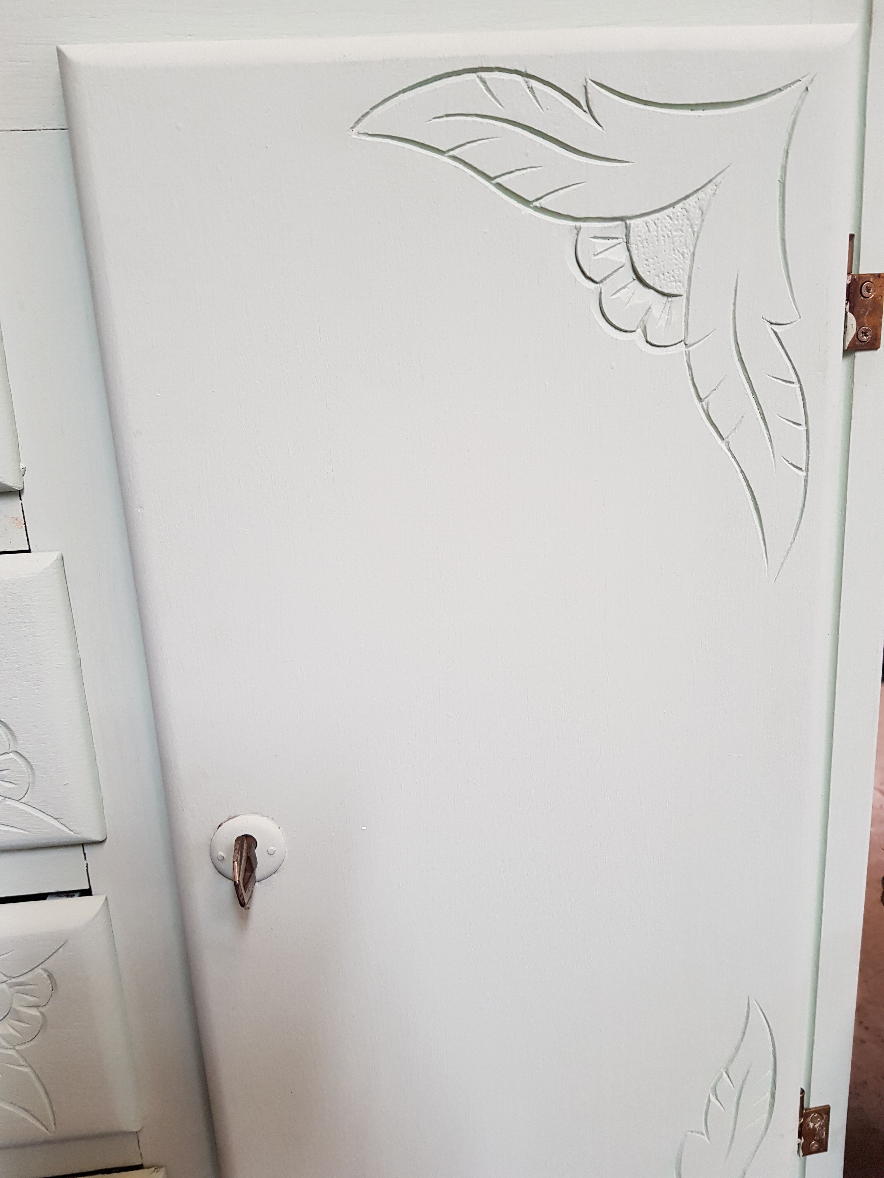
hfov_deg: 53.1
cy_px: 589
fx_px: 885
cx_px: 442
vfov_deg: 67.3
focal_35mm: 26
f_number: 1.7
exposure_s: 1/60
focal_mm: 4.2
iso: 160
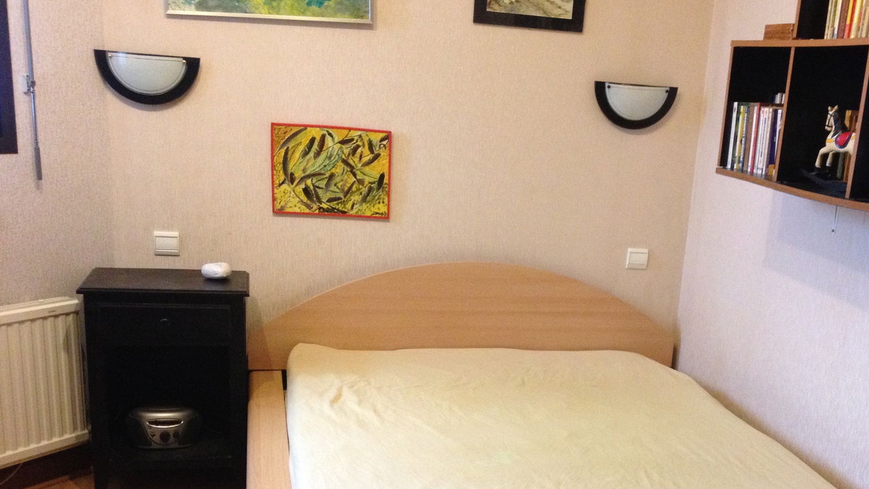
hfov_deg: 44.3
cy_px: 387
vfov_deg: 25.5
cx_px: 523
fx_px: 1060
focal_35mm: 46
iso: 320
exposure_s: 1/20
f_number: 2.4
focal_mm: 4.28
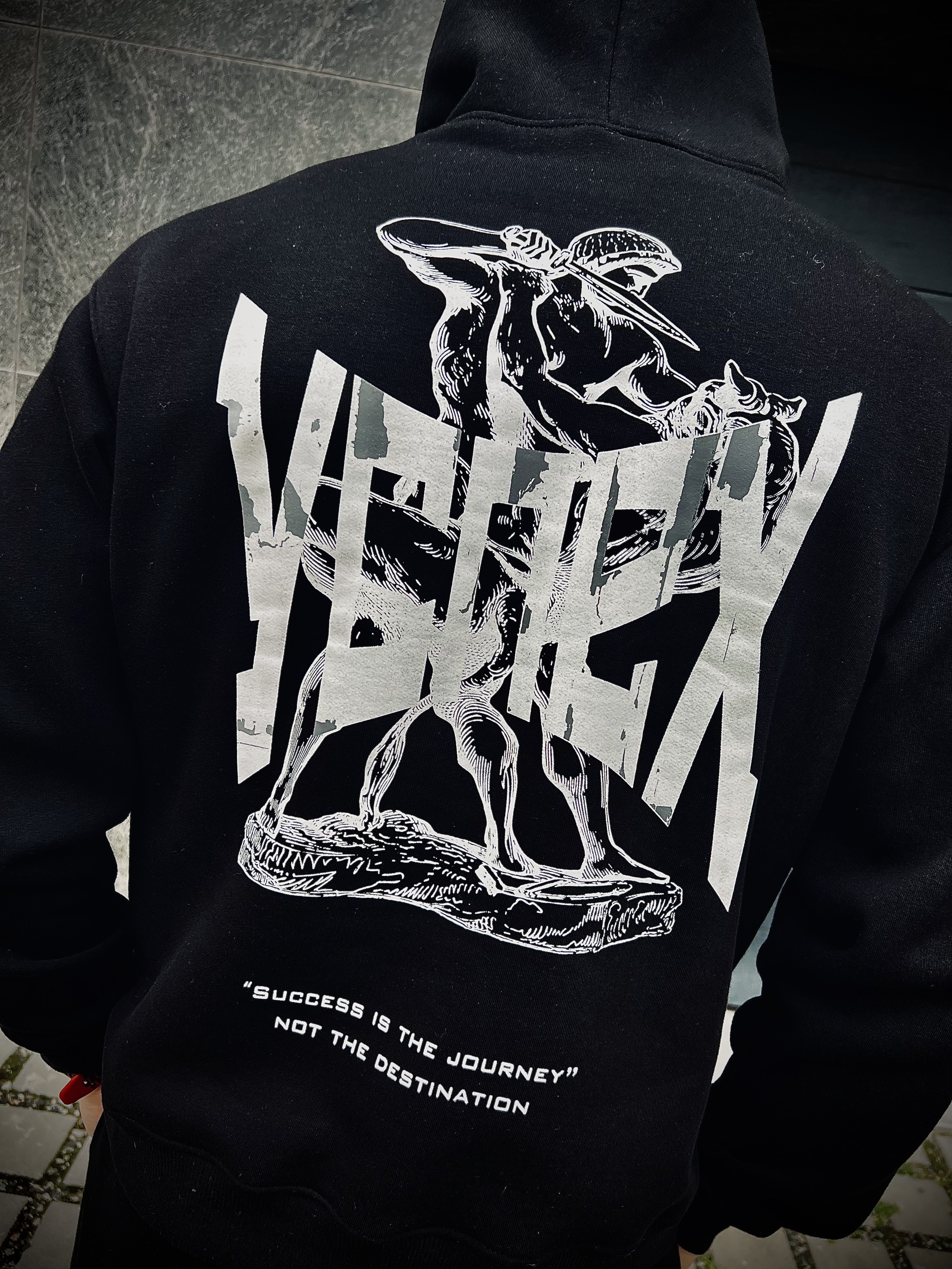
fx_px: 953
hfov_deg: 53.1
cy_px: 634
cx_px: 476
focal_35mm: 26
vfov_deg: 67.3
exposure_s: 1/705
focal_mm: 5.7
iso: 50
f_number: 1.5
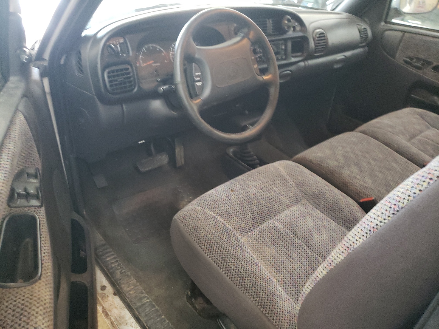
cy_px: 164
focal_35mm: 26
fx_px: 330
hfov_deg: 67.3
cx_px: 220
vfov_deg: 53.1
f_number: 1.5
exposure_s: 1/24
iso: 385
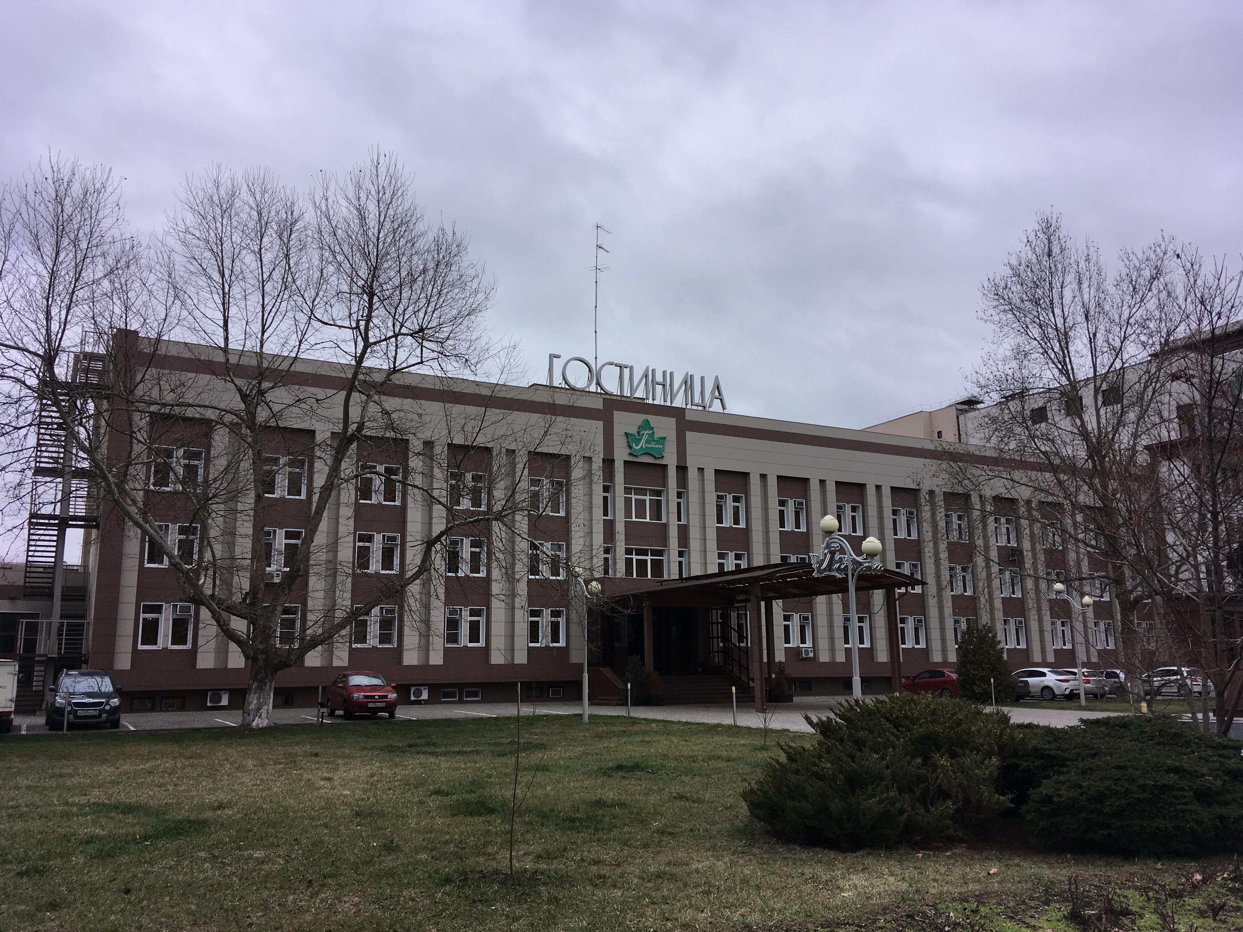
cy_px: 466
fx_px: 1041
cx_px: 622
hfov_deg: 61.7
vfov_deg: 48.2
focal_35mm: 29
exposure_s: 1/541
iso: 25
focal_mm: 4.15
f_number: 2.2
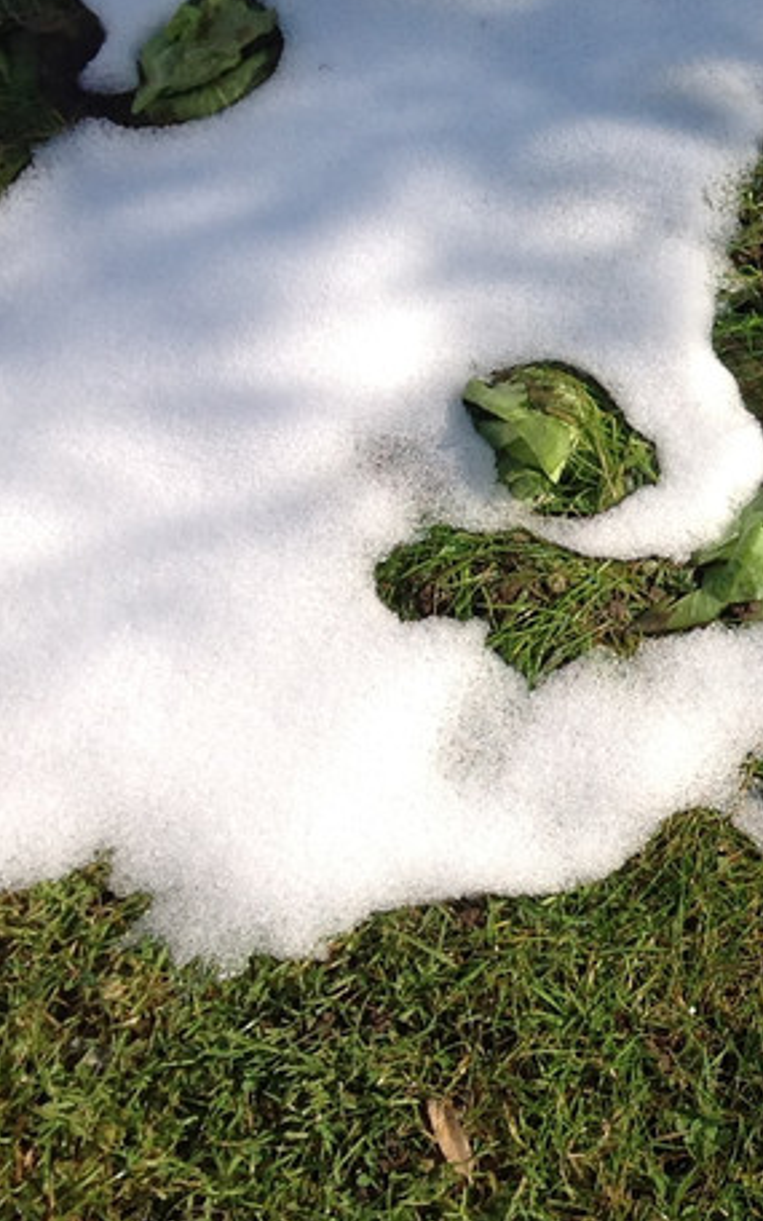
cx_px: 1067
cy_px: 450
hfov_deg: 14.2
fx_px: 2895
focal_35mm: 87
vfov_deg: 23.7
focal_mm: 4.28
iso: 50
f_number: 2.4
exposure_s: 1/1592
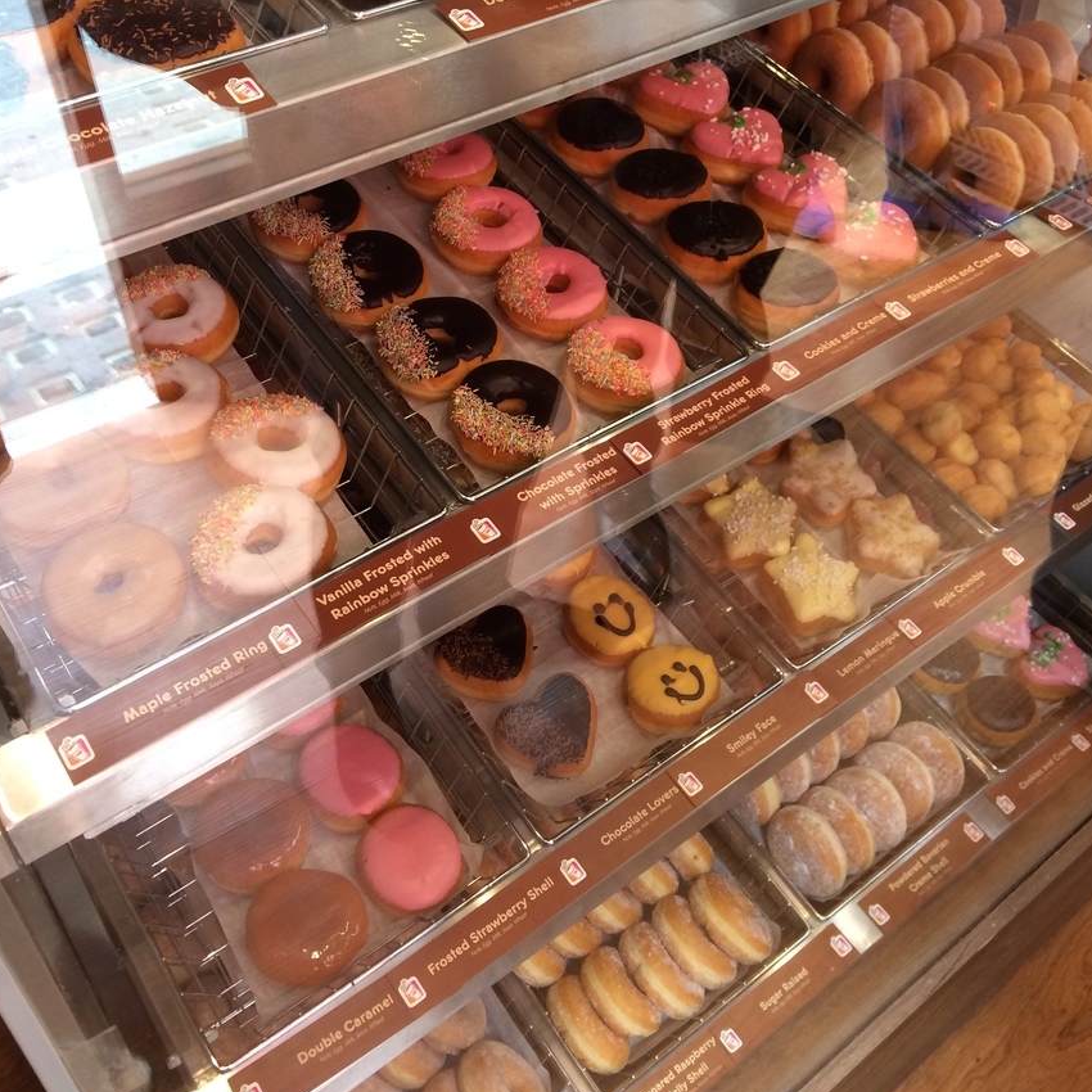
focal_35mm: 35
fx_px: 1249
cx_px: 550
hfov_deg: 47.2
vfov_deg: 46.7
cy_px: 394
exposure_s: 1/30
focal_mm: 4.15
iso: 80
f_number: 2.2
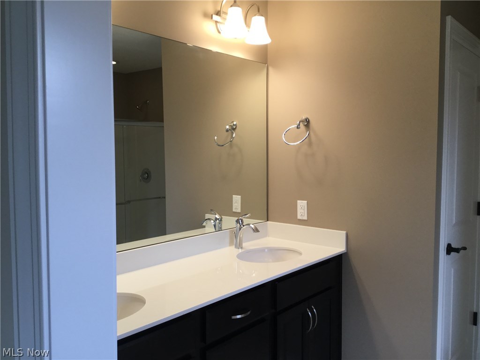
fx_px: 430
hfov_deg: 58.4
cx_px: 240
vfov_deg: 45.4
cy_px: 180
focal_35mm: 31
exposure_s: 1/40
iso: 32
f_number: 2.4
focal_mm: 3.3
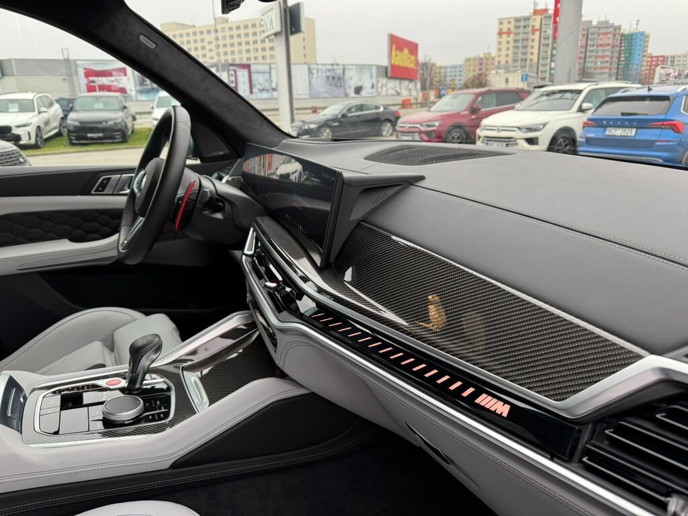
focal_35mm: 24
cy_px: 258
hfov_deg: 71.6
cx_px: 344
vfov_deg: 56.8
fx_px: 477
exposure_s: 1/81
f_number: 1.78
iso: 160
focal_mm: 6.76
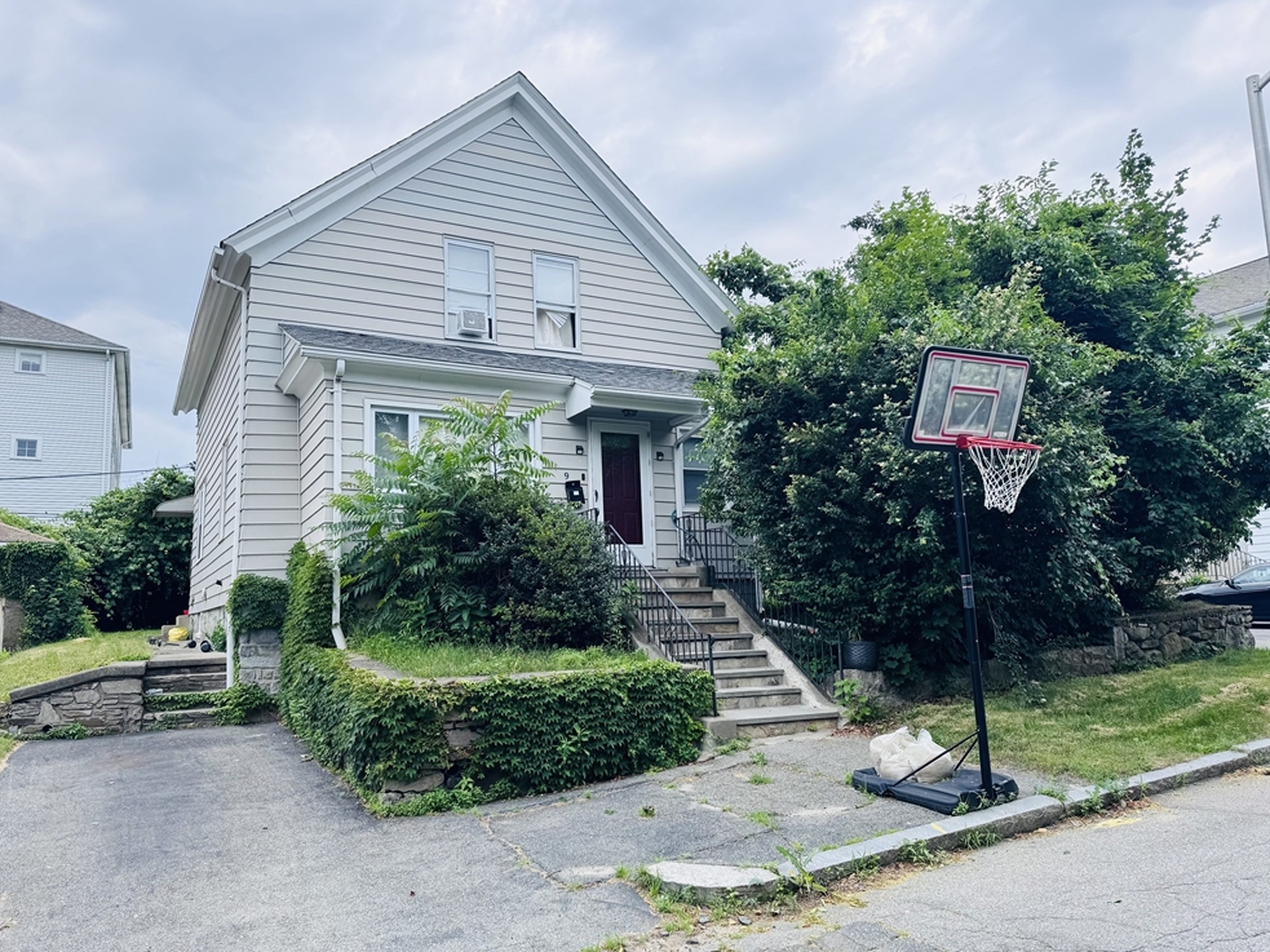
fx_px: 917
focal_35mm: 25
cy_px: 492
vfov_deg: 54.9
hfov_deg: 69.4
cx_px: 621
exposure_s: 1/1261
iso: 80
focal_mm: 6.76
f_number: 1.78
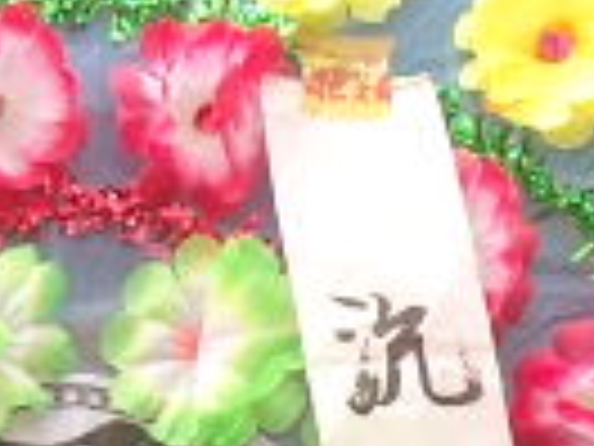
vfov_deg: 5.4
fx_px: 4650
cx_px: 738
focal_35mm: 271
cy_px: 599
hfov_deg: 7.2
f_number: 2.8
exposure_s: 1/60
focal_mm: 5.7
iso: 109
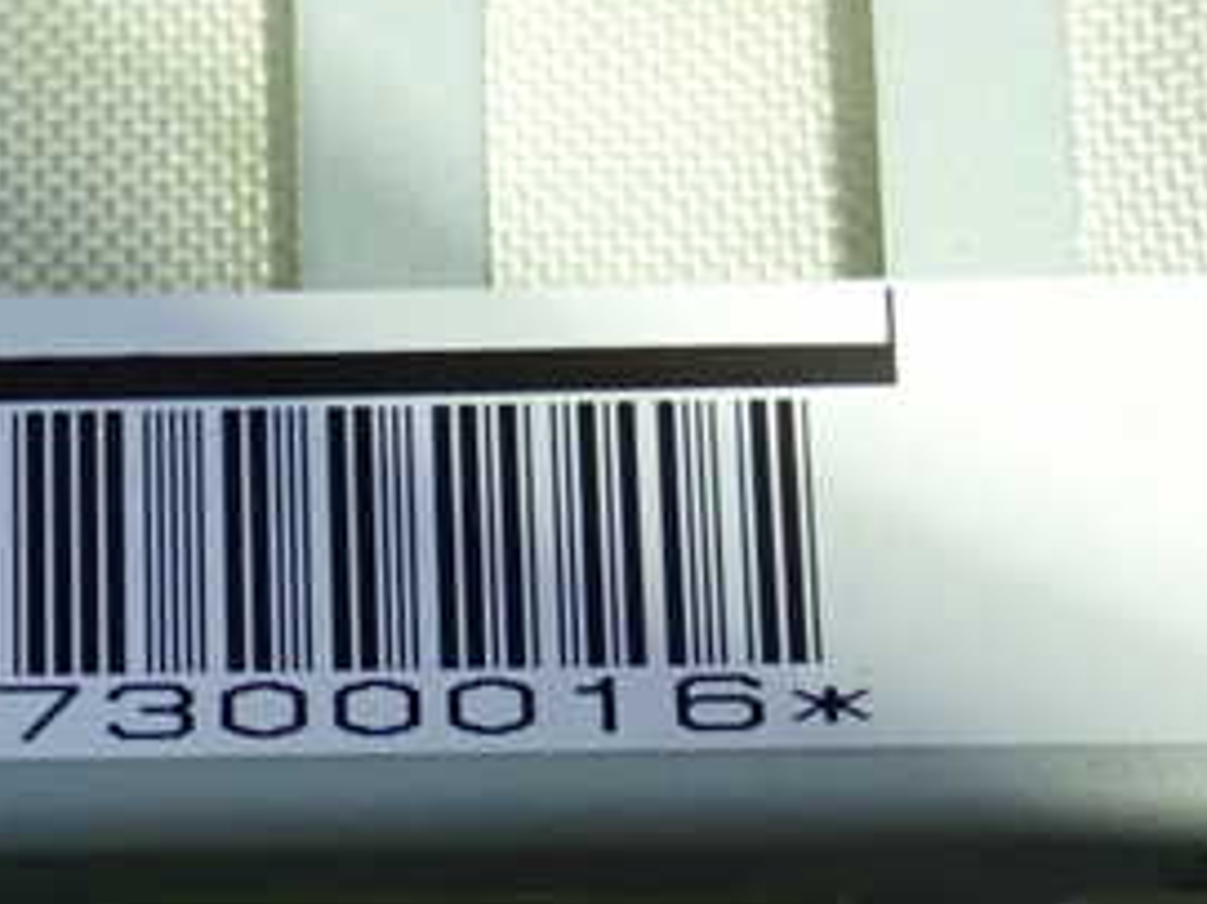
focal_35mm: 144
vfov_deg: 10.3
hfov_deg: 13.6
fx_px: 5019
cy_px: 552
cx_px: 71
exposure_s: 1/15
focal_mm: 11.78
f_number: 3.8
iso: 800
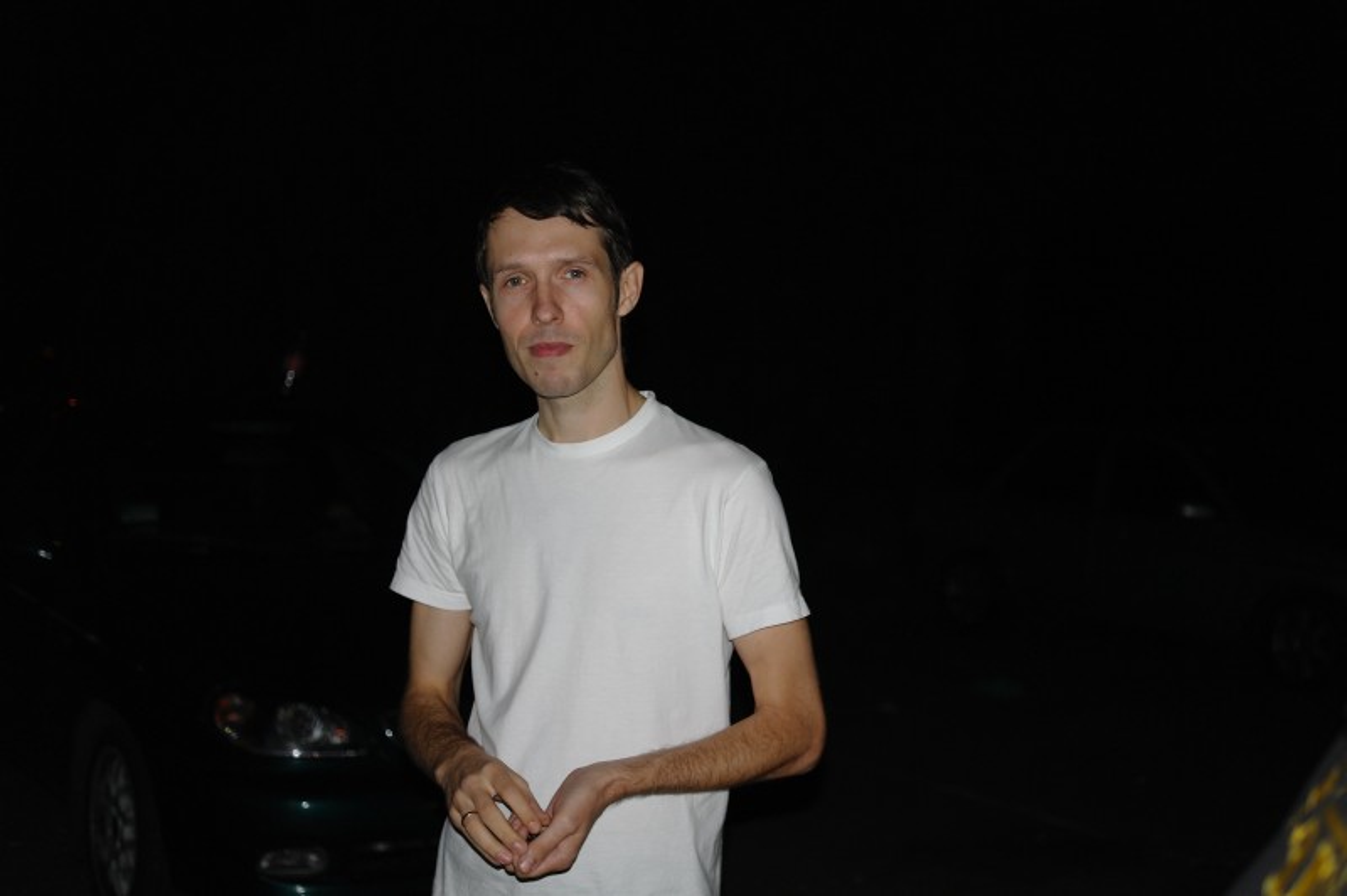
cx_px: 674
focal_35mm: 46
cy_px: 448
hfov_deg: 42.8
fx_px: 1720
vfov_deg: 29.2
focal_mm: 30
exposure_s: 1/50
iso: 200
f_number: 2
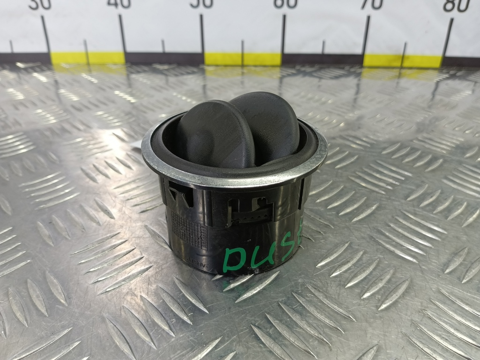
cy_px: 180
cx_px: 240
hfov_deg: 73.9
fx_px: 319
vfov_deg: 58.9
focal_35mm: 23
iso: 132
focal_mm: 4.11
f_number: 1.6
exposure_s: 1/50
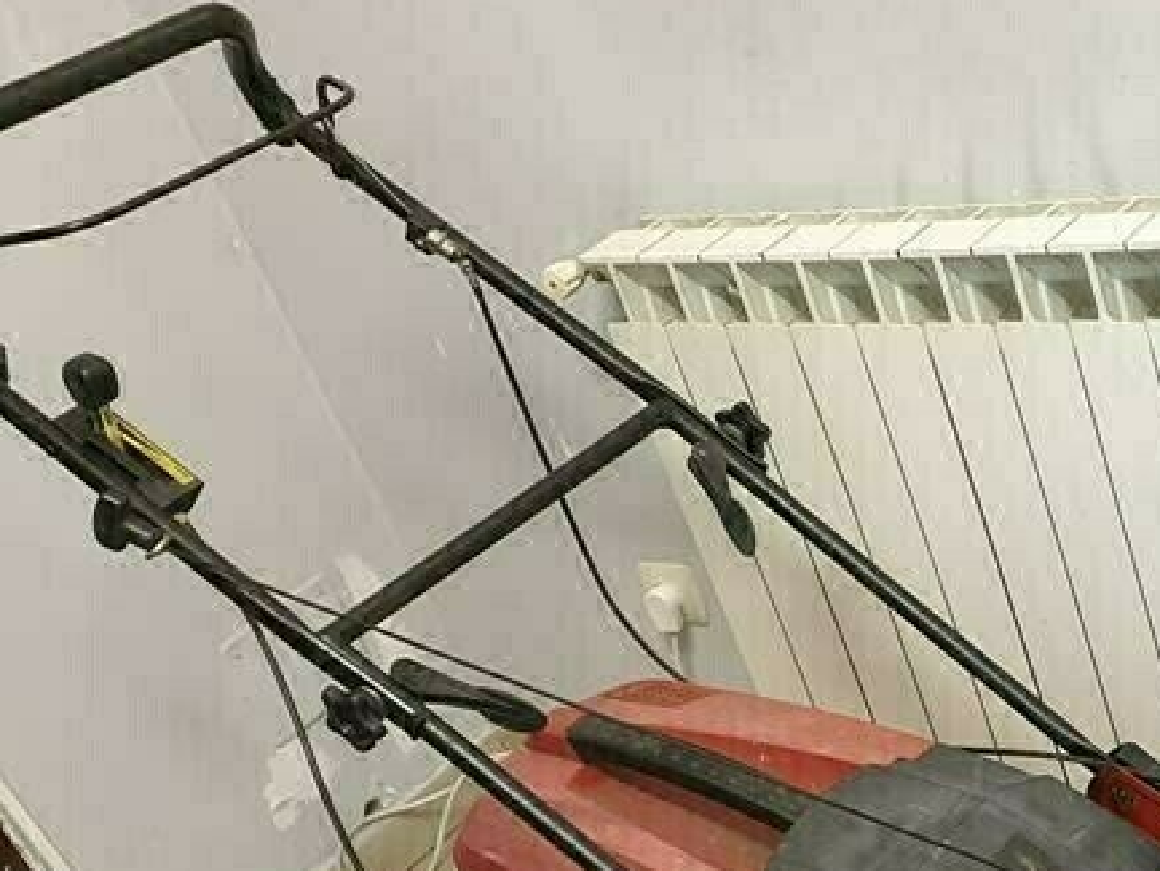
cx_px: 1084
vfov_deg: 22.3
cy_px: 825
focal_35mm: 64
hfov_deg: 28.8
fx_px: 2145
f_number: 1.5
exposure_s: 1/50
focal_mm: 4.3
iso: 250
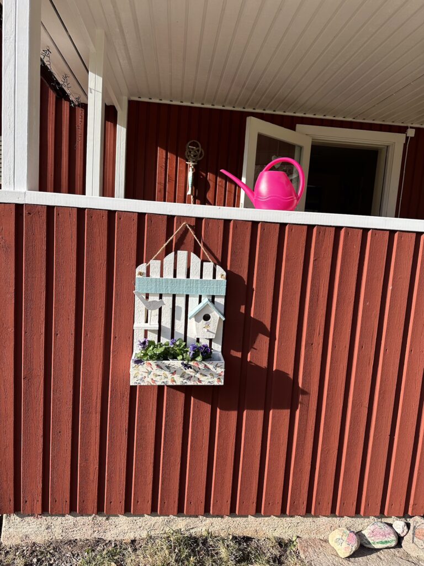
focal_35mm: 24
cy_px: 283
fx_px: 392
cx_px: 212
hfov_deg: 56.8
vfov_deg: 71.6
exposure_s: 1/1321
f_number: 1.78
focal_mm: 6.86
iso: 80
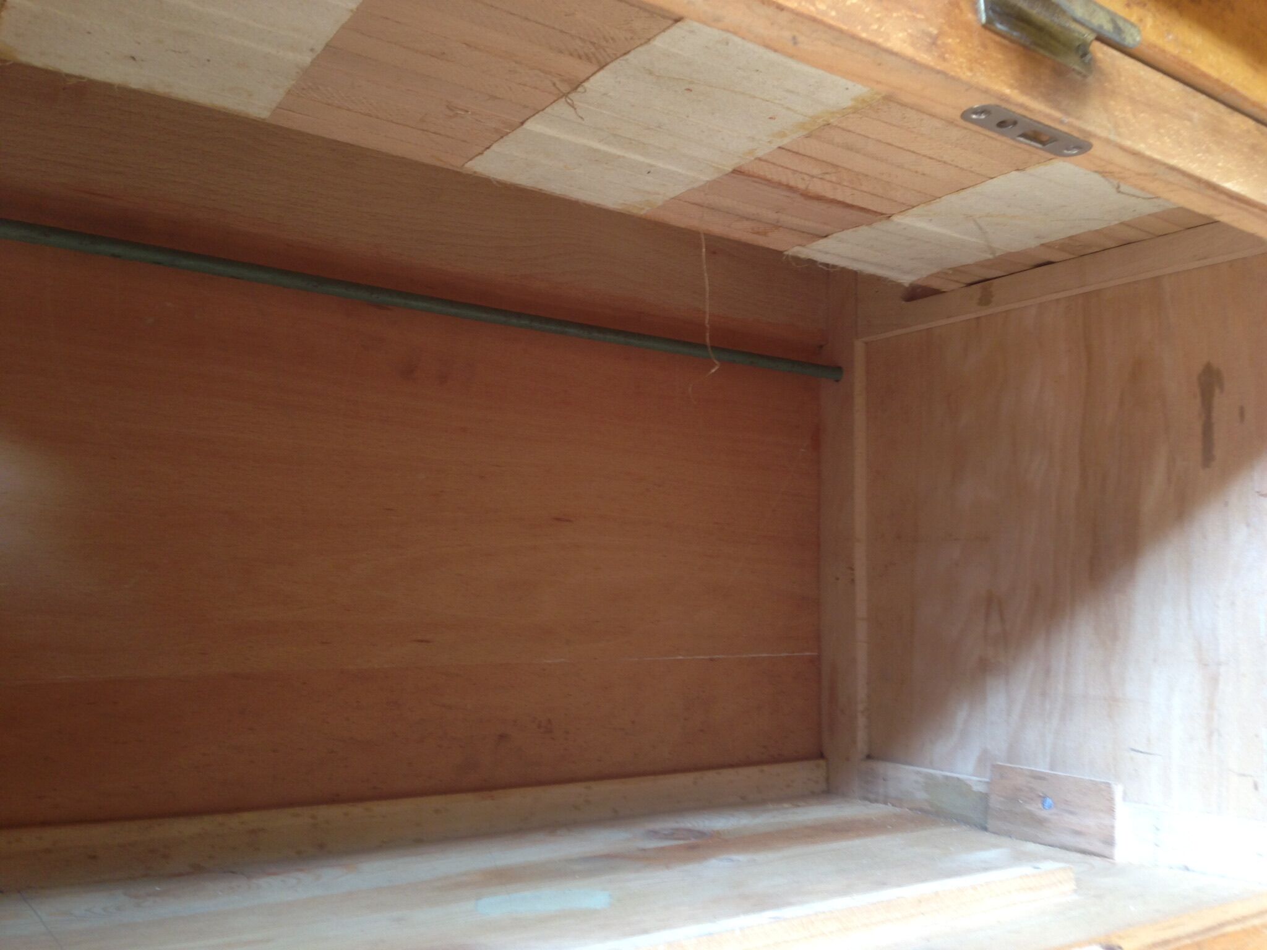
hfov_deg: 55.4
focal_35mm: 33
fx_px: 1208
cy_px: 475
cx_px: 634
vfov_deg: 42.9
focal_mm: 4.12
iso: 50
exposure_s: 1/20
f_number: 2.4
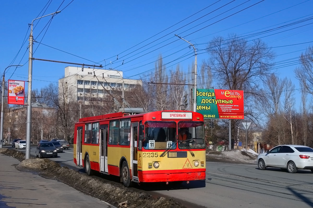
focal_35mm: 42
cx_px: 156
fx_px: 365
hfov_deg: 46.4
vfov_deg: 31.9
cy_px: 104
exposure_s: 1/500
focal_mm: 15.45
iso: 125
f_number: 8
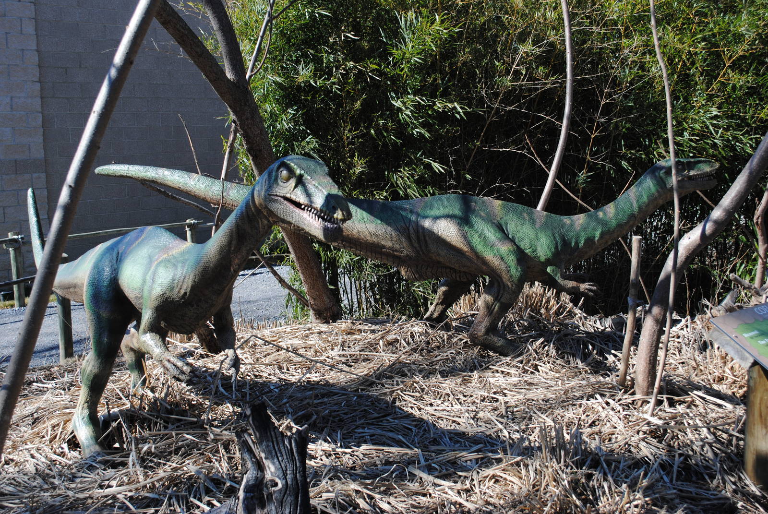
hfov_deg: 46.3
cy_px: 257
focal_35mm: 42
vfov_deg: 32.0
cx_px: 384
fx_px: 897
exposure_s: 1/160
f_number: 6.3
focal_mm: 28
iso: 100
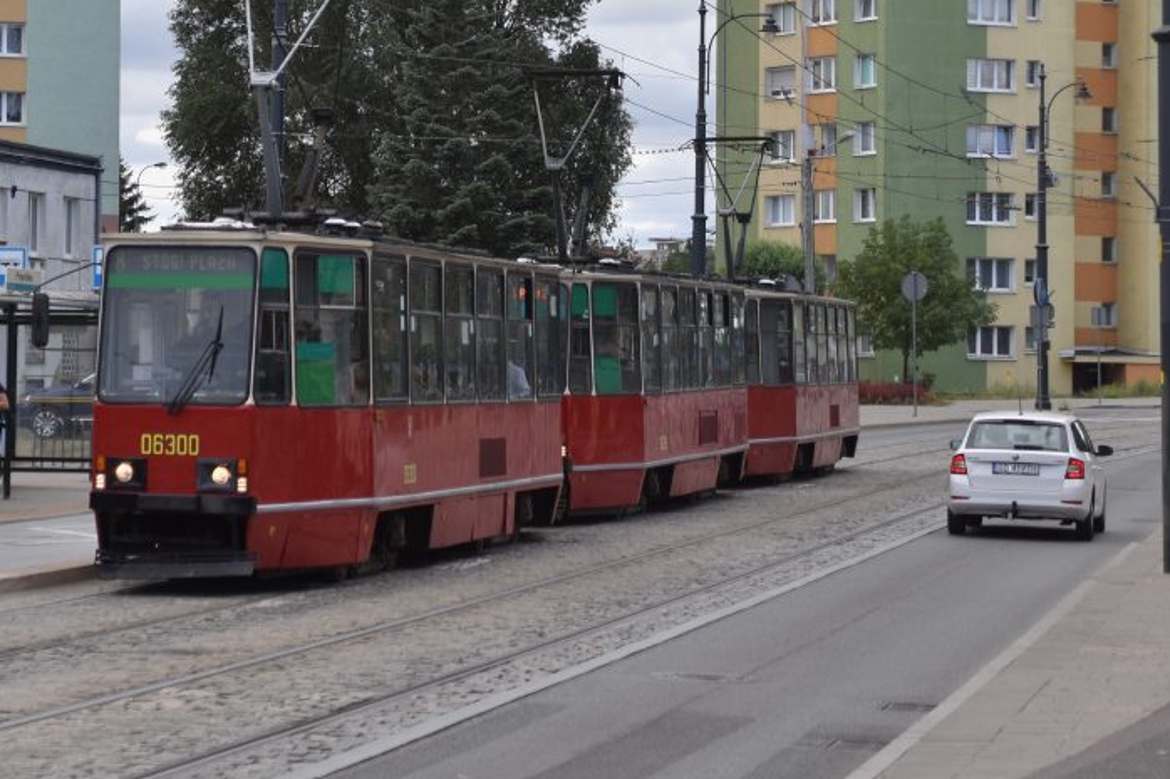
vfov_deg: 11.1
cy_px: 98
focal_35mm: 123
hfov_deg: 16.6
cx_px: 324
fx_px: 3996
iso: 100
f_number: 5.6
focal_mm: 44
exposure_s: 1/250
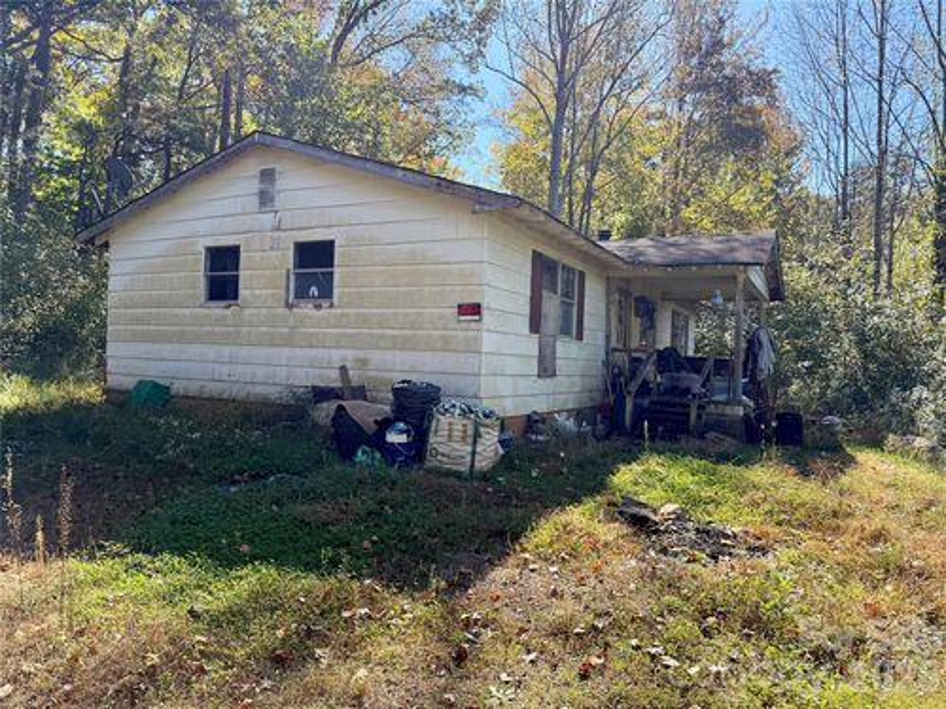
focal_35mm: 24
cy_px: 354
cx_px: 473
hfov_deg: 71.6
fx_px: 656
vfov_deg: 56.8
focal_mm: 6.76
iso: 100
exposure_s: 1/1192
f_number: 1.78
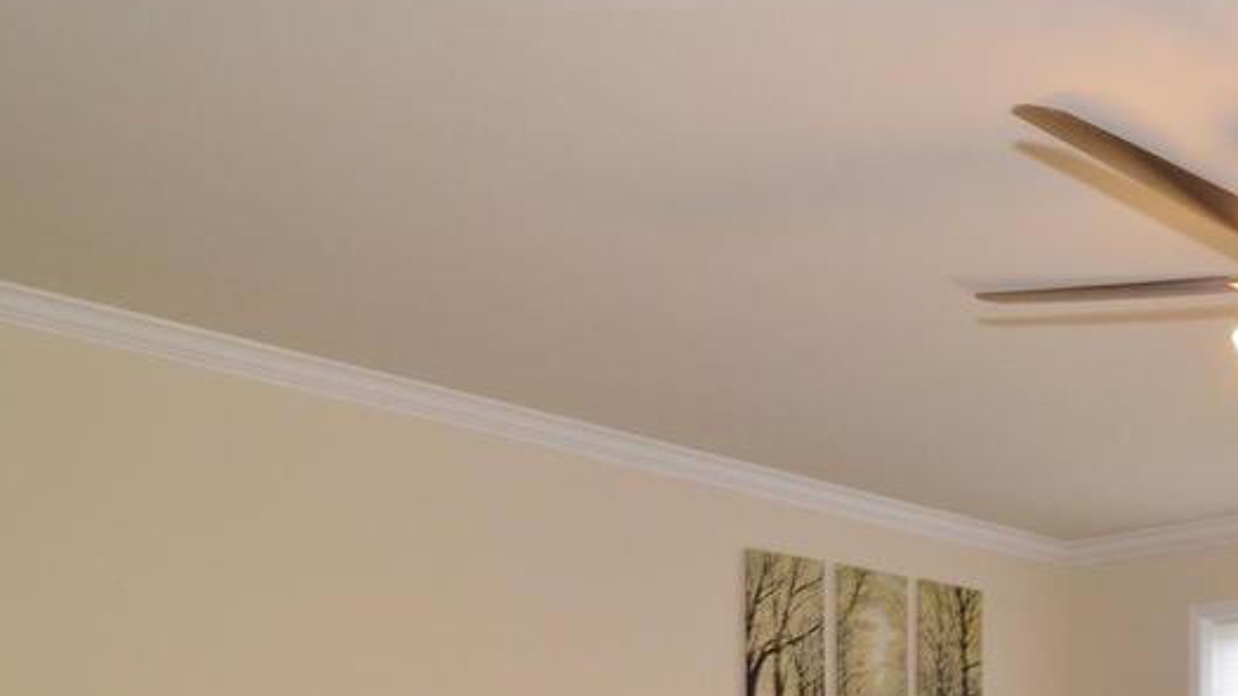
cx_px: 1412
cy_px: 879
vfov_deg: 23.3
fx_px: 1510
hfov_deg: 36.5
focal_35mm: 46
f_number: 8
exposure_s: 1/40
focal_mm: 16
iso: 1600
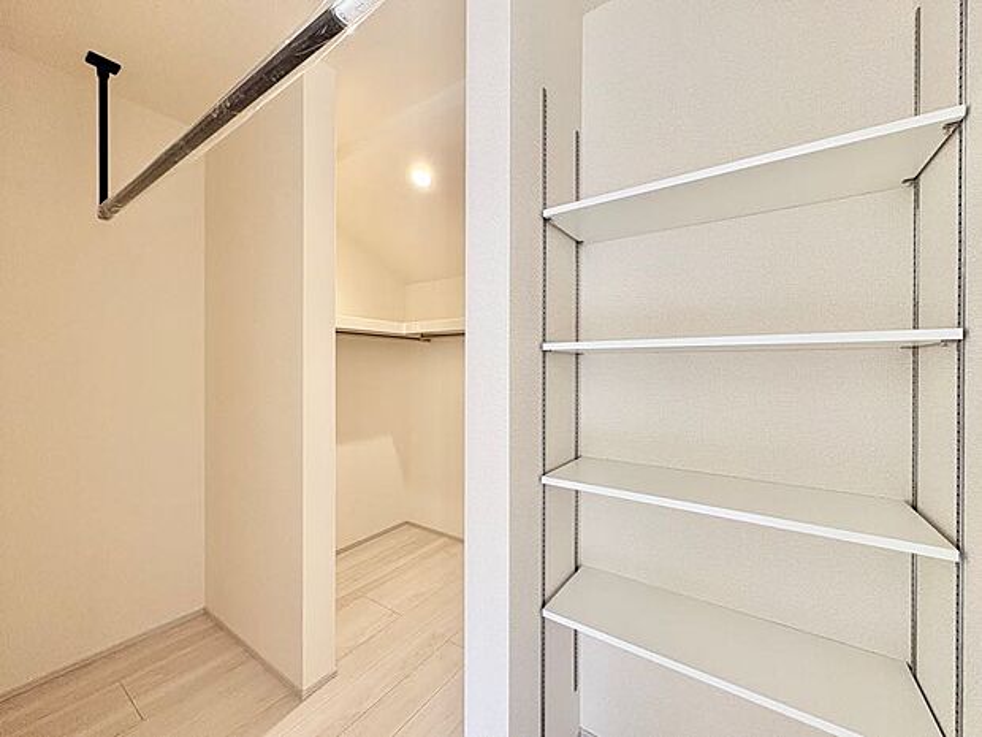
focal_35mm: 14
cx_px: 491
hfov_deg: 102.1
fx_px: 397
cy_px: 368
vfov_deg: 85.7
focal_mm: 2.22
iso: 200
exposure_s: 1/91
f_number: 2.2
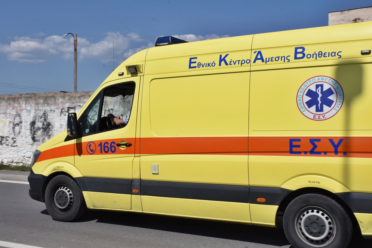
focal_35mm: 40
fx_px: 419
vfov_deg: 33.0
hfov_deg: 47.9
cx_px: 186
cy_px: 124
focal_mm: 27
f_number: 14
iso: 500
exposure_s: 1/800
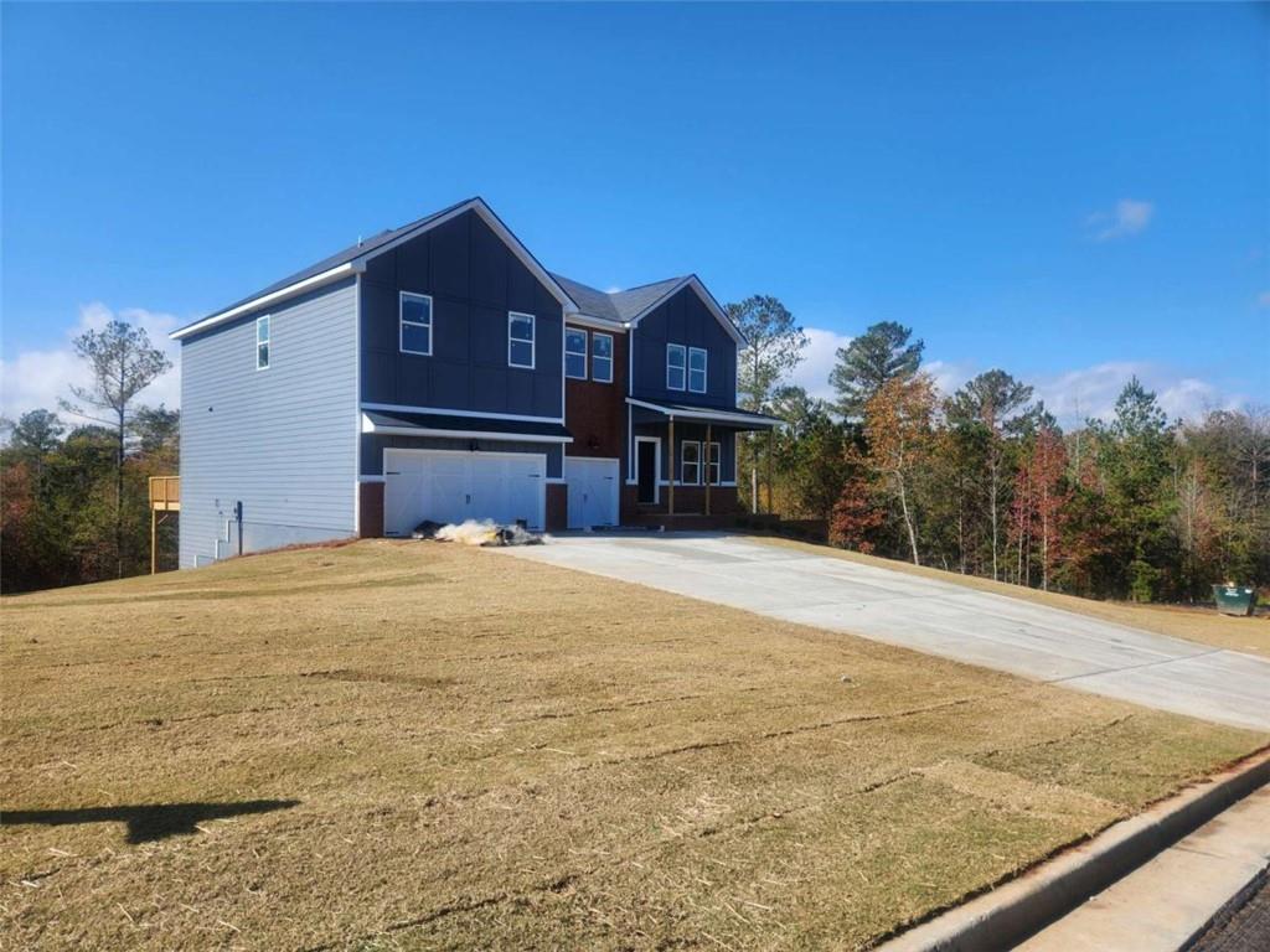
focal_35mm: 23
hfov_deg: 73.9
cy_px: 476
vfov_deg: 58.9
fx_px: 844
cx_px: 635
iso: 20
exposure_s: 1/1391
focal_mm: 5.4
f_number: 1.8
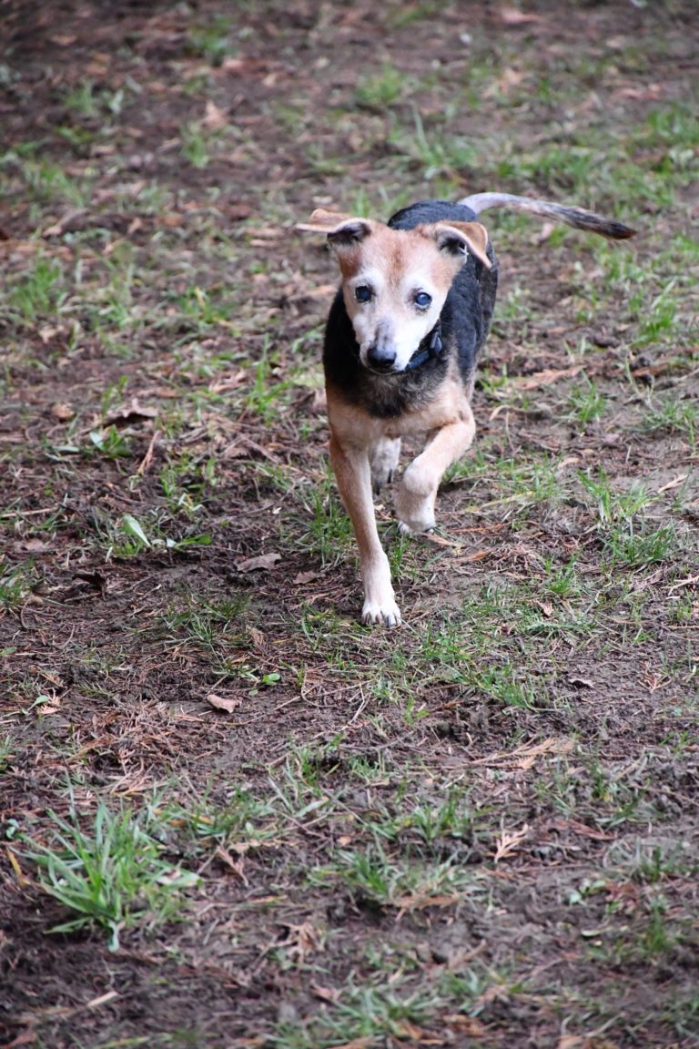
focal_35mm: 210
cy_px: 524
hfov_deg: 6.5
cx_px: 350
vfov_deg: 9.8
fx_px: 6116
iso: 6400
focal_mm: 140
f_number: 5.6
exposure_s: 1/500
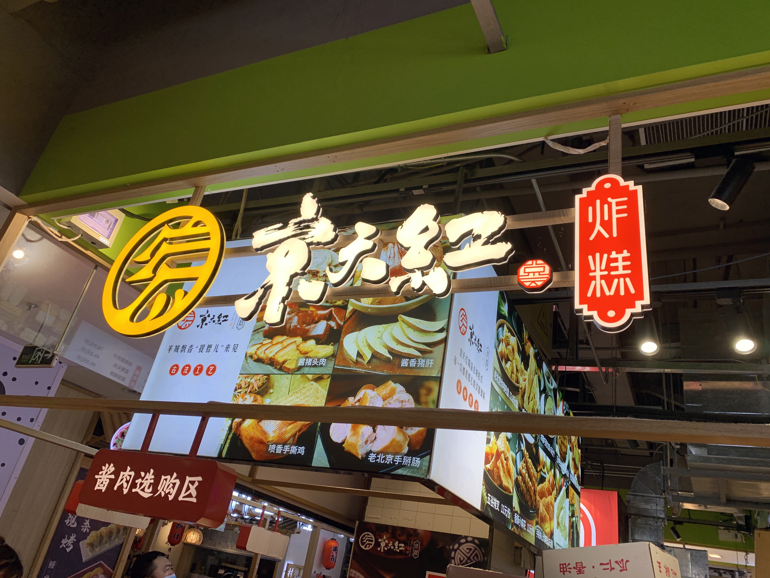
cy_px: 289
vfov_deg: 53.1
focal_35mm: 26
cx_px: 385
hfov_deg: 67.3
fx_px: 578
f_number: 1.8
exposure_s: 1/130
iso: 25
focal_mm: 4.25
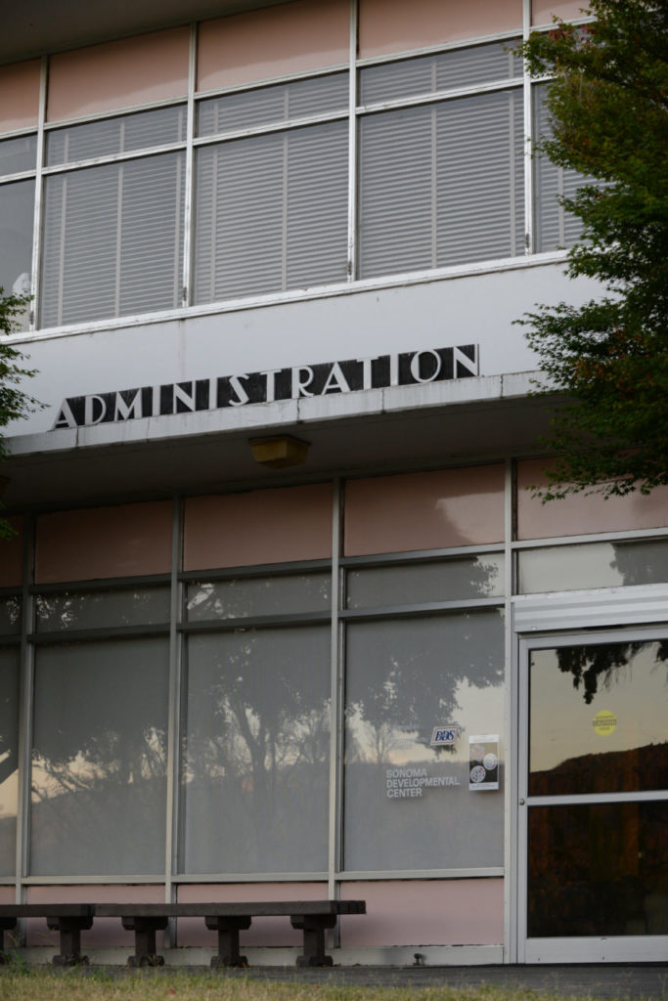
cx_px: 334
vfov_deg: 19.5
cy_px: 500
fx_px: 2921
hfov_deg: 13.0
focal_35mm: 105
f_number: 8
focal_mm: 105
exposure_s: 1/160
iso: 800
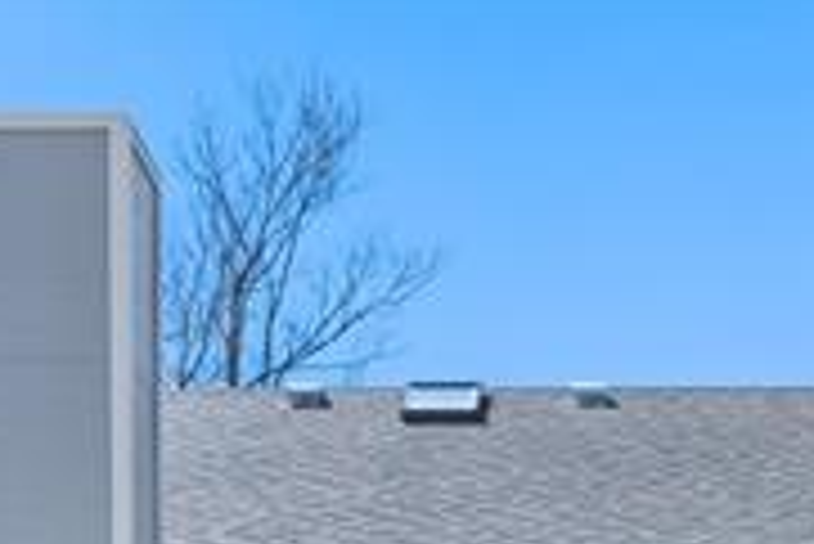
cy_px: 1057
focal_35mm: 88
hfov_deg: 23.0
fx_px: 1991
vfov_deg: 13.5
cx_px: 549
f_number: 2.8
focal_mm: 12.3
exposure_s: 1/2500
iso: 250
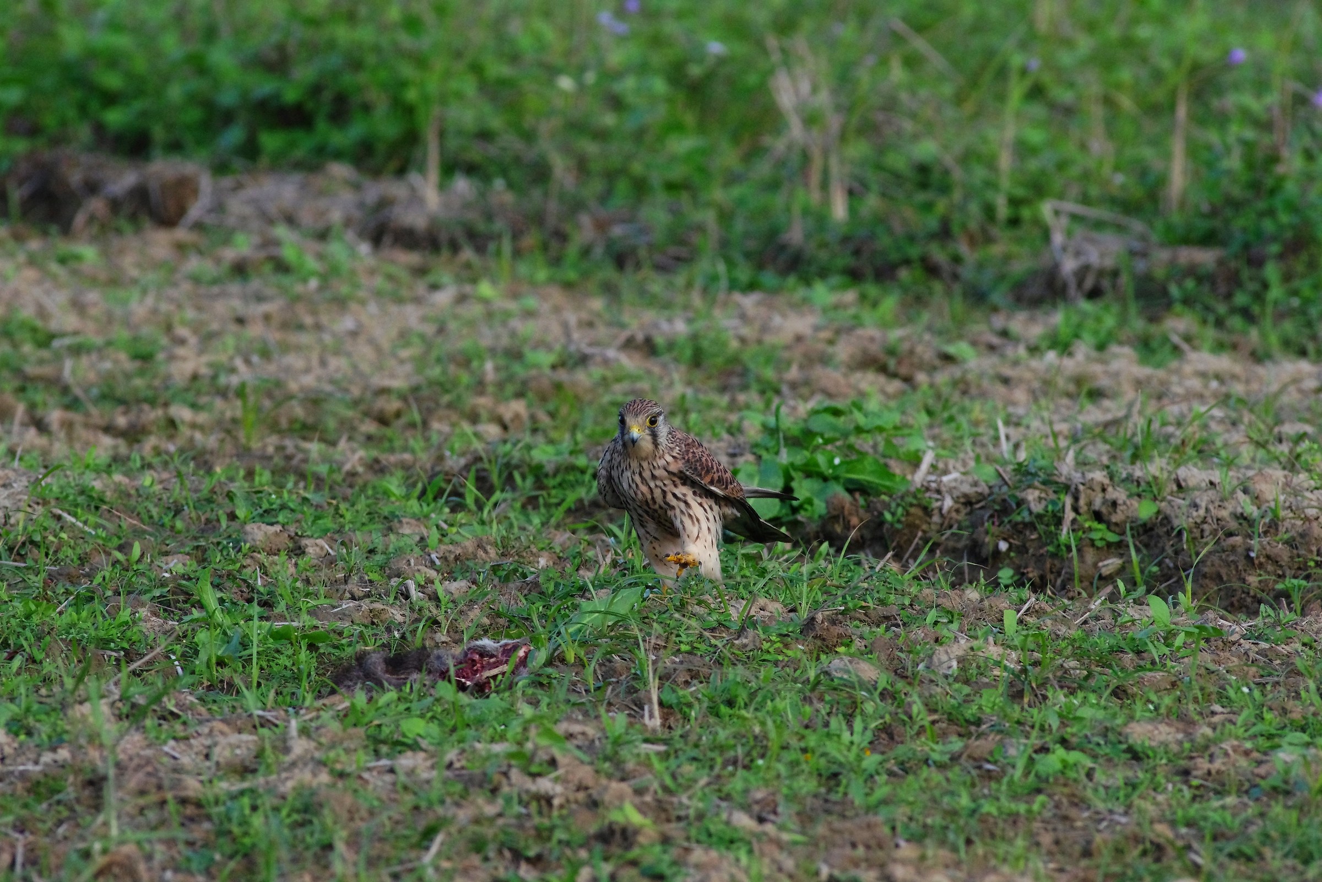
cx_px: 661
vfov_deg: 1.6
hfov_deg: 2.5
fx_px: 30844
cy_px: 441
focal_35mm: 840
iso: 3200
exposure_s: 1/800
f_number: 9
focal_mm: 560
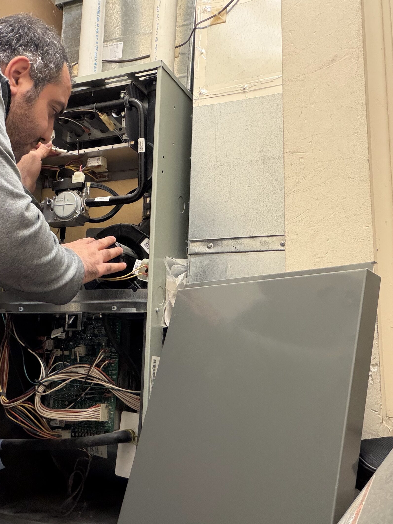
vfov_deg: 51.2
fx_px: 545
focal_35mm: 36
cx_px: 170
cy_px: 229
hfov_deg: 39.6
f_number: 1.9
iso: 320
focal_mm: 2.71
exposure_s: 1/60
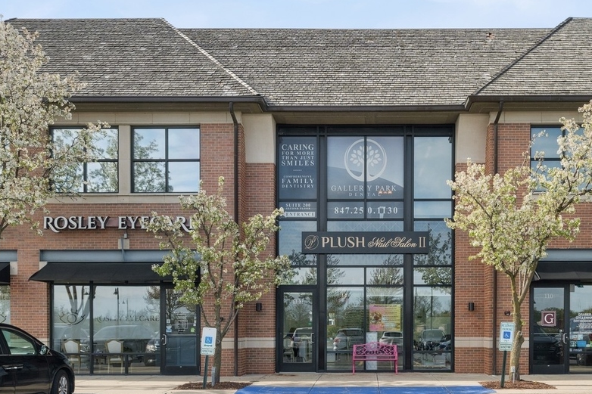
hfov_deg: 61.2
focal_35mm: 30
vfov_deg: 43.2
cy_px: 248
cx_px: 365
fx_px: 494
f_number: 8
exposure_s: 1/80
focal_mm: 14.5
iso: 200
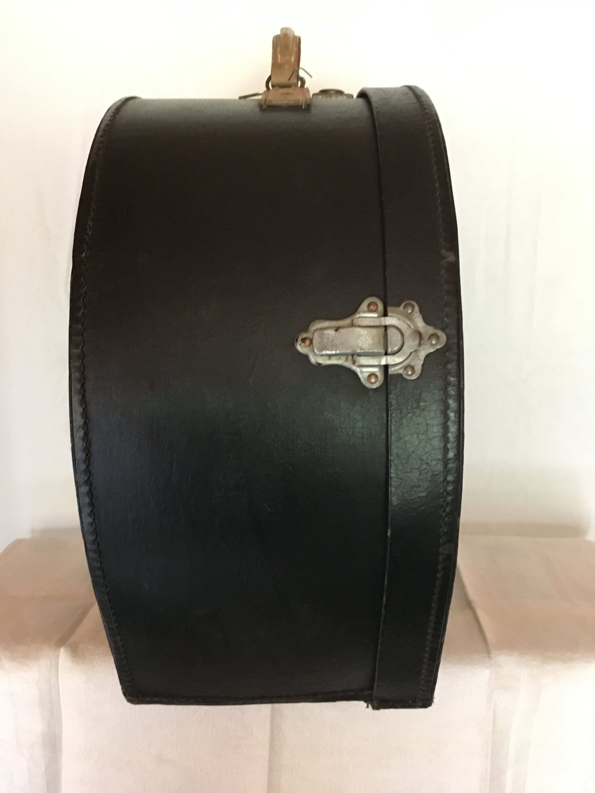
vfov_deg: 61.7
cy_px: 396
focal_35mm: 29
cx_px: 298
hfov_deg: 48.2
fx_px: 665
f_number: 2.2
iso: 250
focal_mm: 4.15
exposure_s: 1/17
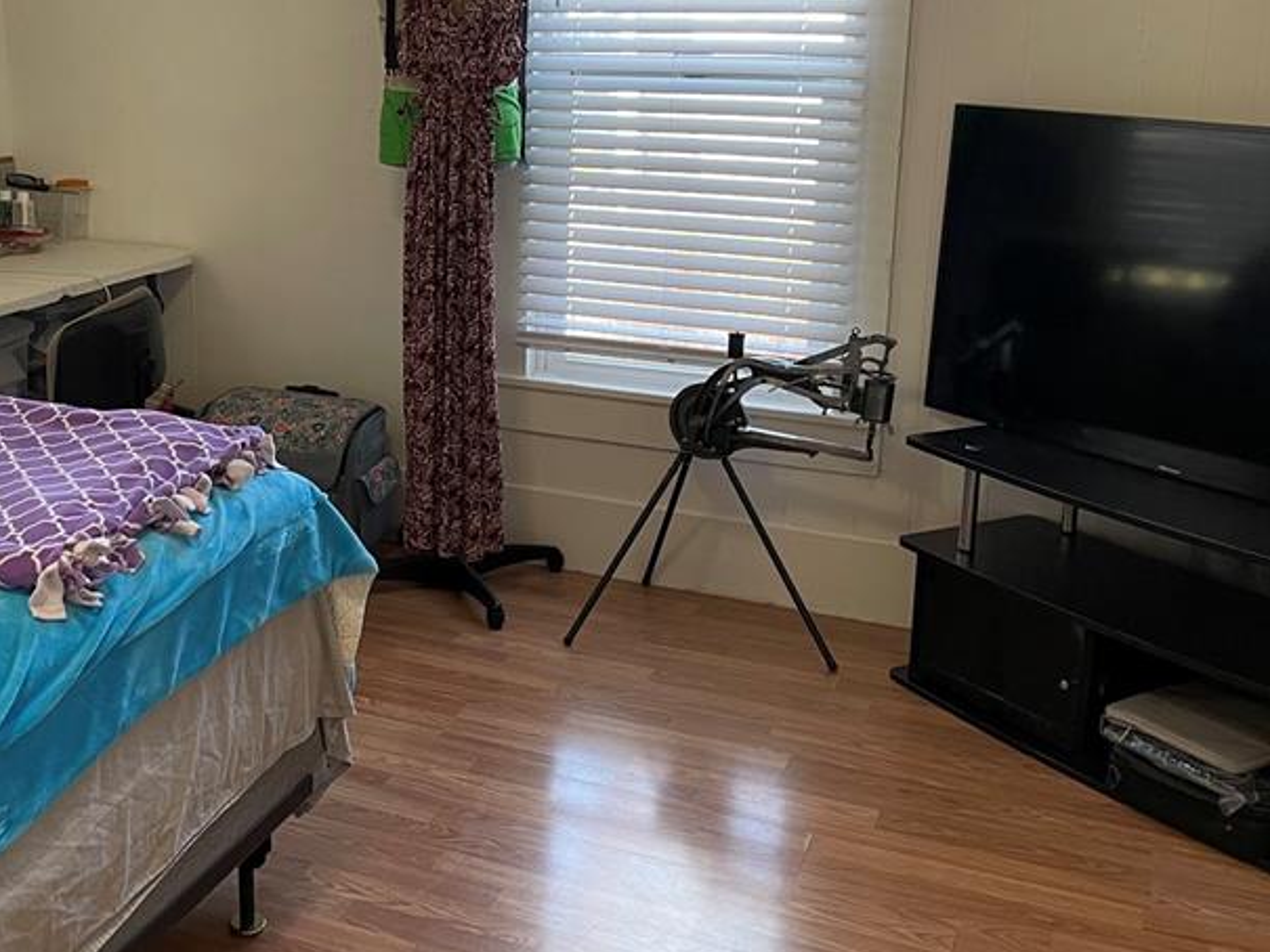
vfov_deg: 32.5
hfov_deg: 41.5
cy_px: 298
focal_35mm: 44
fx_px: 1615
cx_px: 298
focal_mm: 4.2
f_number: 1.6
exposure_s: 1/60
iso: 125
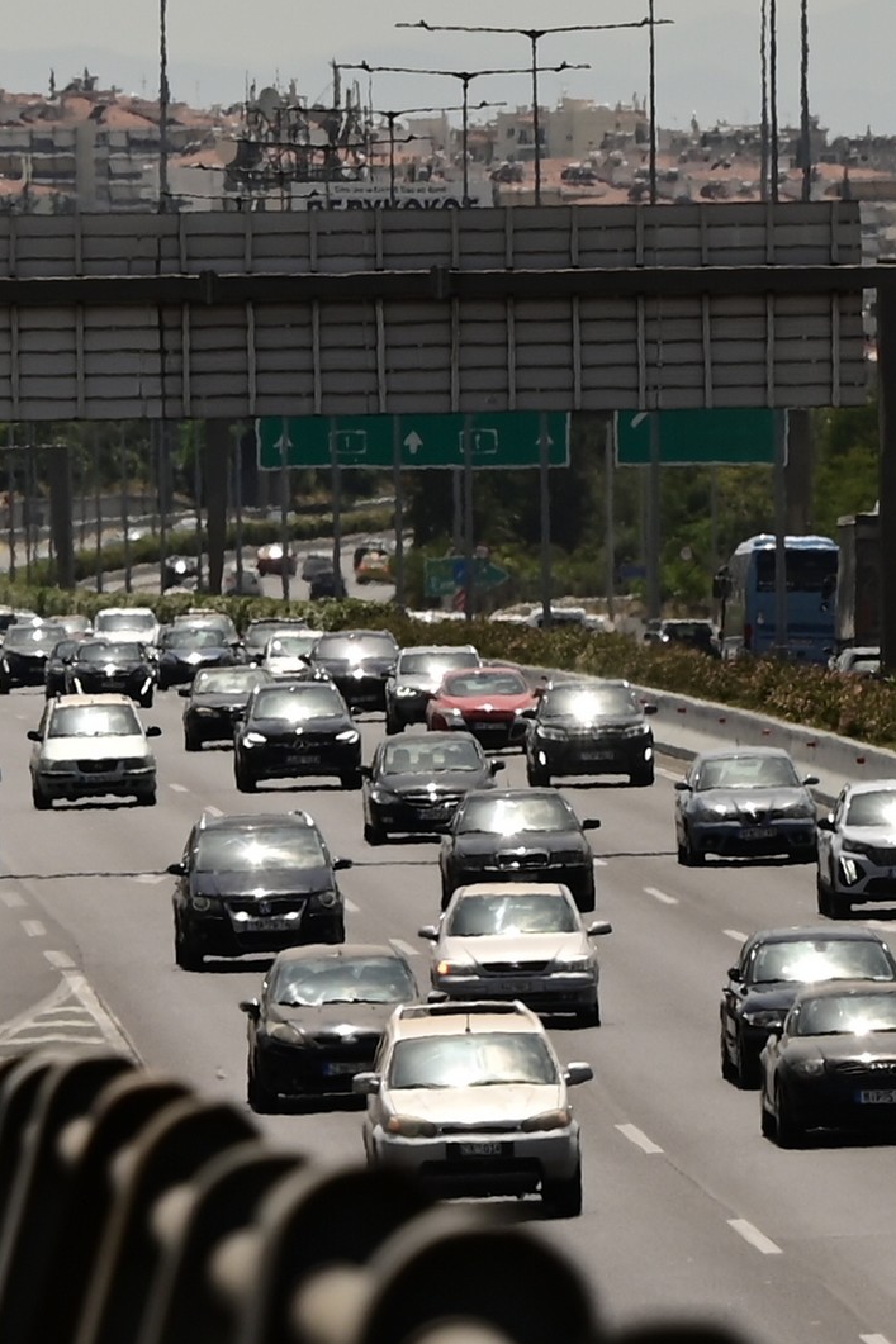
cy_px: 675
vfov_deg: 11.4
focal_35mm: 181
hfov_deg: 7.6
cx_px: 646
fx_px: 6759
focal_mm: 120
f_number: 7.1
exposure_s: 1/1000
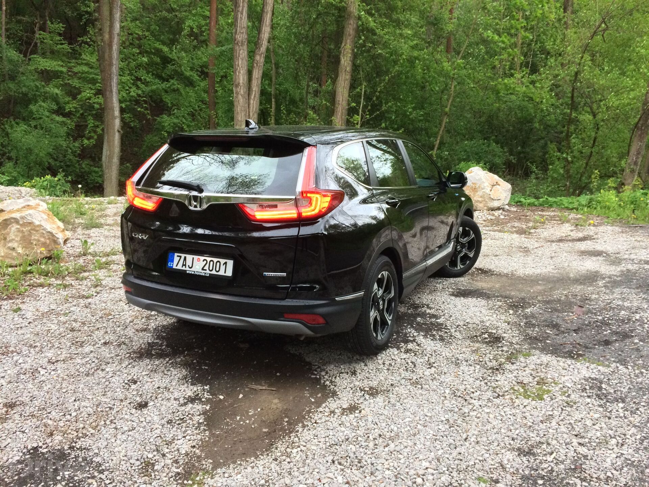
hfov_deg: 61.7
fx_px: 544
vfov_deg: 48.2
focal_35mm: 29
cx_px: 324
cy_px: 244
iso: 320
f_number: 2.2
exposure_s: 1/33
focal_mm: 4.15
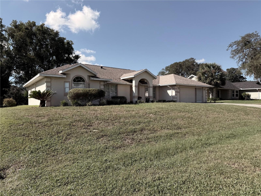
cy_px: 98
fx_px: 181
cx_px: 130
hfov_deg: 71.6
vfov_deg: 56.8
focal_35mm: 24
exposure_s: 1/3584
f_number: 1.78
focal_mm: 6.76
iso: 80
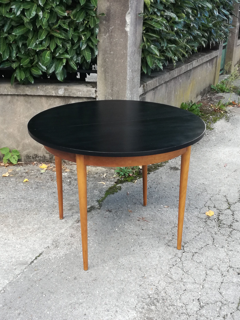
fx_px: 398
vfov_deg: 43.9
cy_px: 160
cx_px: 120
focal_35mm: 43
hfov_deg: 33.6
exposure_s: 1/100
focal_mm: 3.79
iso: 80
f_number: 2
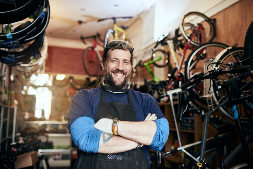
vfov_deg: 37.9
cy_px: 84
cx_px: 126
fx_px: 246
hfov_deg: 54.4
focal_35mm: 35
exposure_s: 1/320
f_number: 1.8
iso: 320
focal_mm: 35
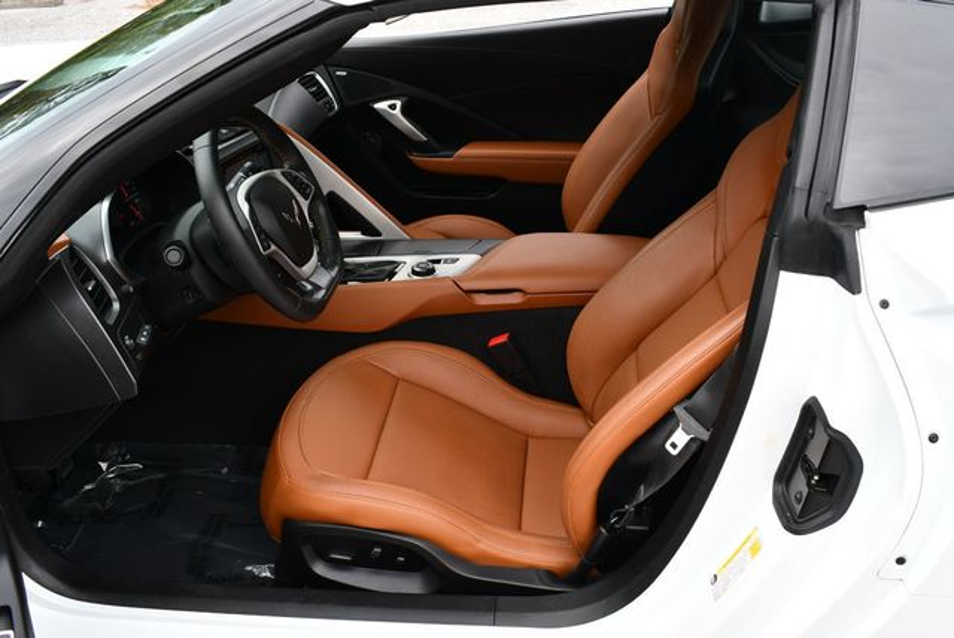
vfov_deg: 36.9
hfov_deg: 53.1
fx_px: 955
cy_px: 319
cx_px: 477
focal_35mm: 36
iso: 280
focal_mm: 18
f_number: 5.6
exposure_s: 1/250
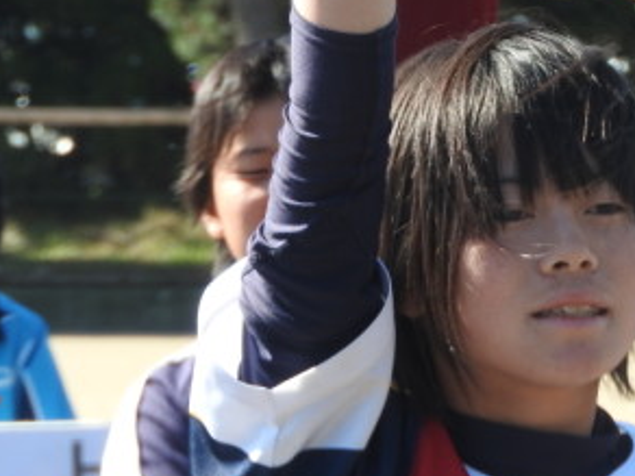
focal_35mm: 617
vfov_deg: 2.4
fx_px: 11318
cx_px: 598
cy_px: 476
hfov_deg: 3.2
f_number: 5.5
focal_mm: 53.7
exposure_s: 1/160
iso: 100
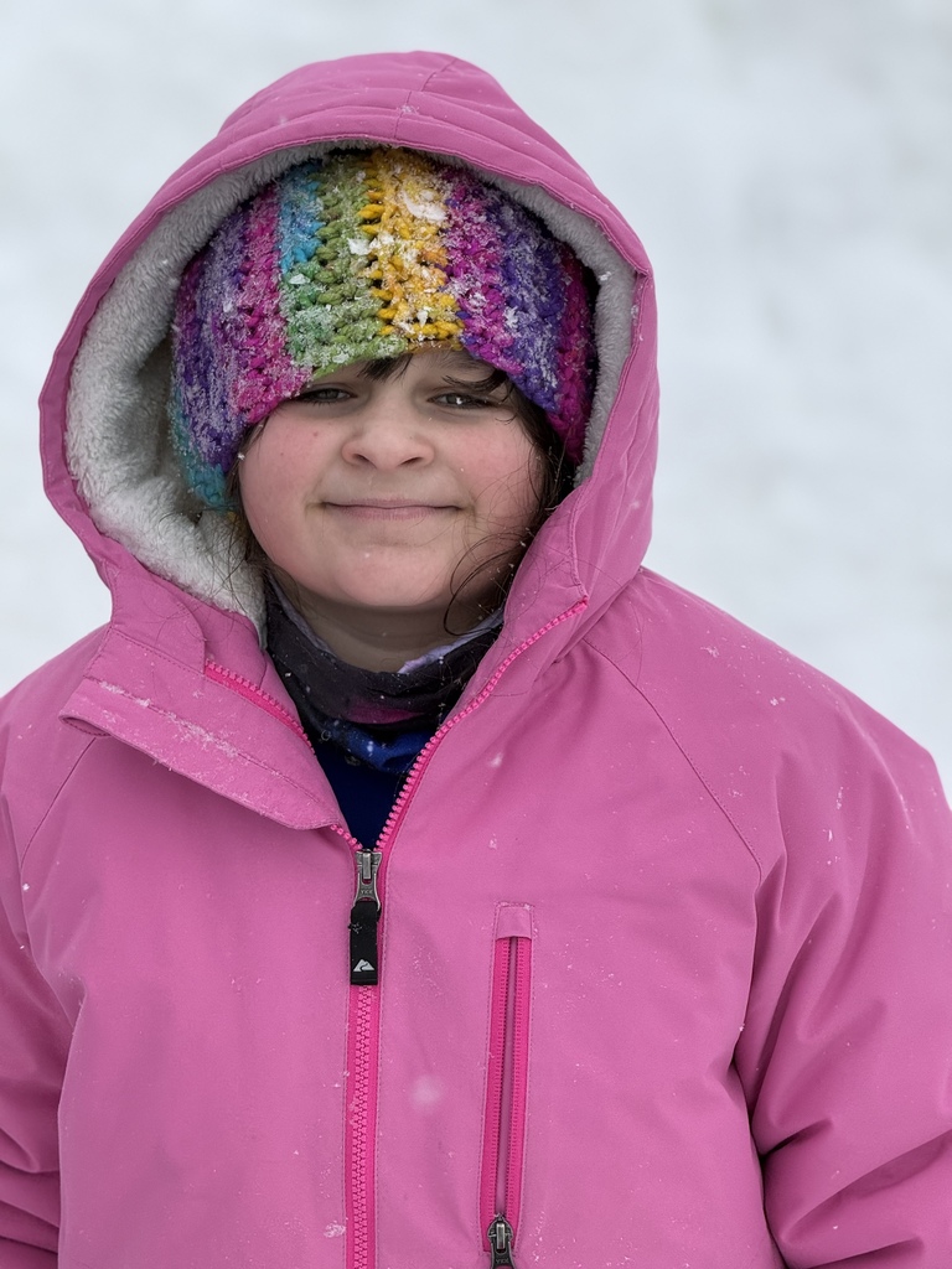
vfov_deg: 16.4
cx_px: 476
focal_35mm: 120
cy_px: 634
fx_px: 4400
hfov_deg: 12.3
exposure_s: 1/1130
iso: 64
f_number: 2.8
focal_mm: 15.66
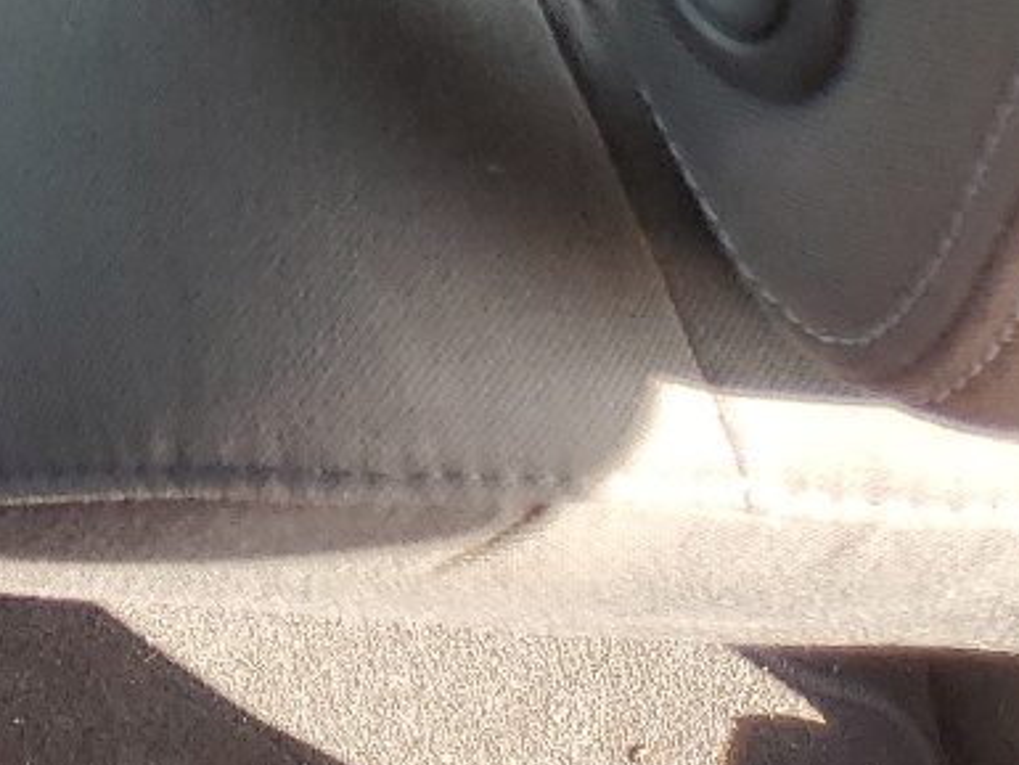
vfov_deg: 12.2
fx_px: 3180
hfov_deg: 14.9
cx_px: -1019
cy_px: -762
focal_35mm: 108
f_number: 1.5
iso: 50
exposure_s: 1/132
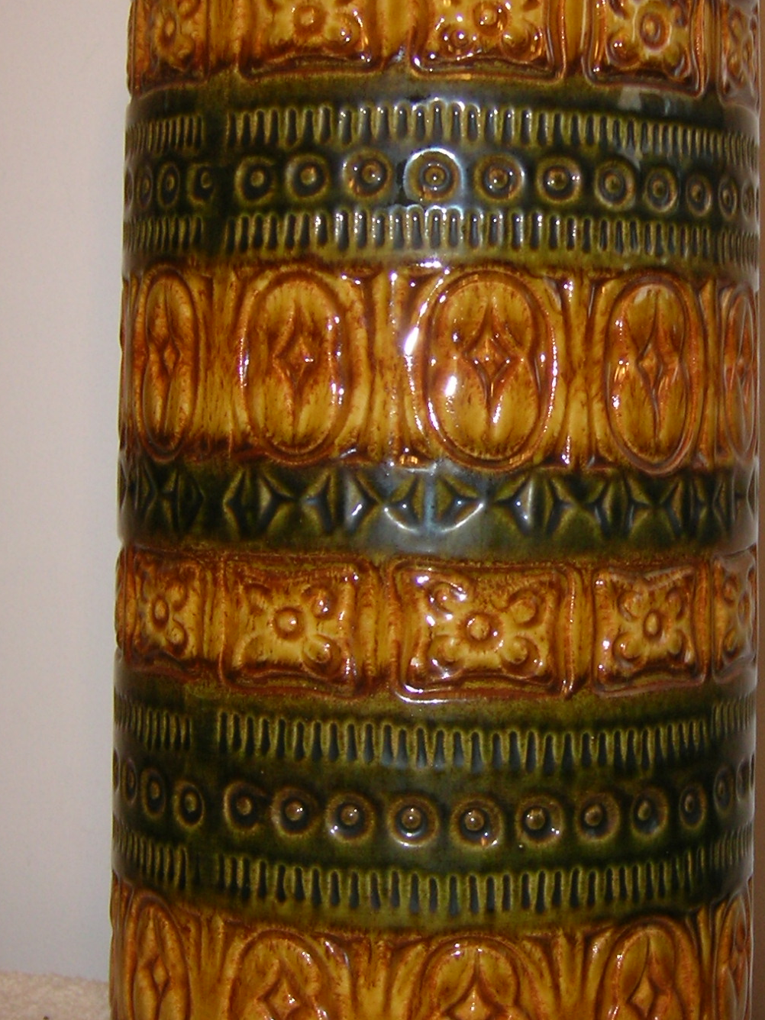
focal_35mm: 69
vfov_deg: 28.1
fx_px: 2033
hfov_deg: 21.3
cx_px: 445
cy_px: 417
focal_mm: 60
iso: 100
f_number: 2.8
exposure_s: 1/60
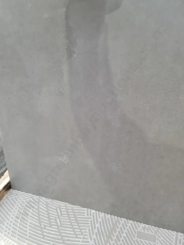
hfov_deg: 54.9
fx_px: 177
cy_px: 122
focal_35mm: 25
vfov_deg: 69.4
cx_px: 92
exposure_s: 1/100
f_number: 1.8
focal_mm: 7
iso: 320
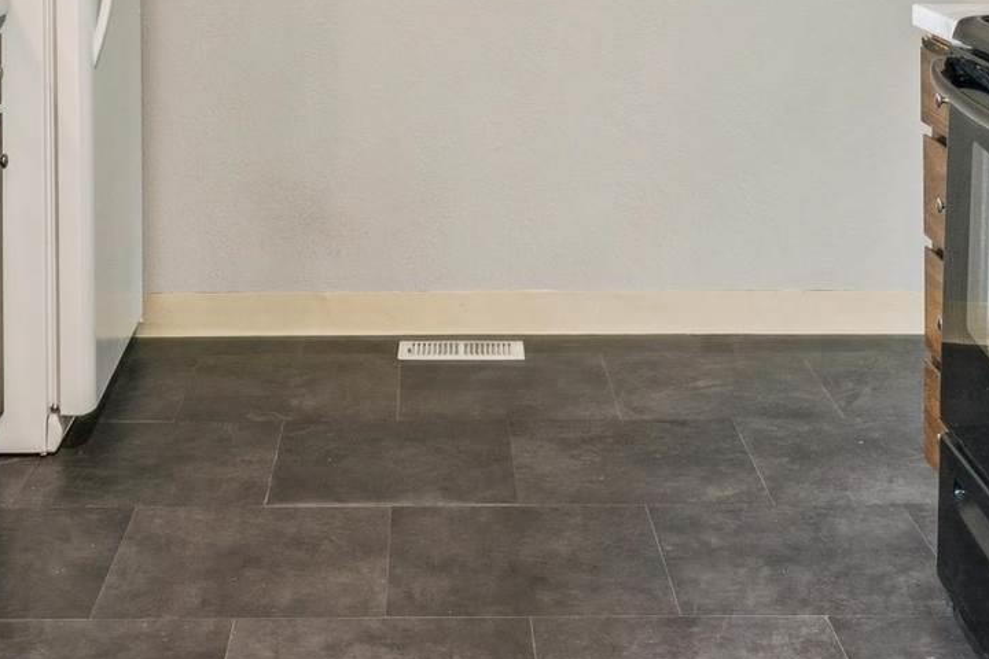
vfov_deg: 18.8
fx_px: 1852
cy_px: -192
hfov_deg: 29.9
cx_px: 426
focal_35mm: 67
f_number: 13
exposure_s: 1/2
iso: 400
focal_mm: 15.8
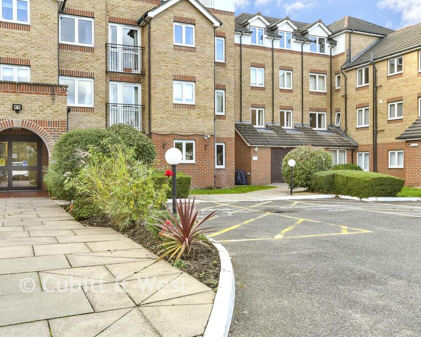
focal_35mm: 34
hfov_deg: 52.7
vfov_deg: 43.3
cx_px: 185
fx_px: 424
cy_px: 168
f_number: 8
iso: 160
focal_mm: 20
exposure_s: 1/30
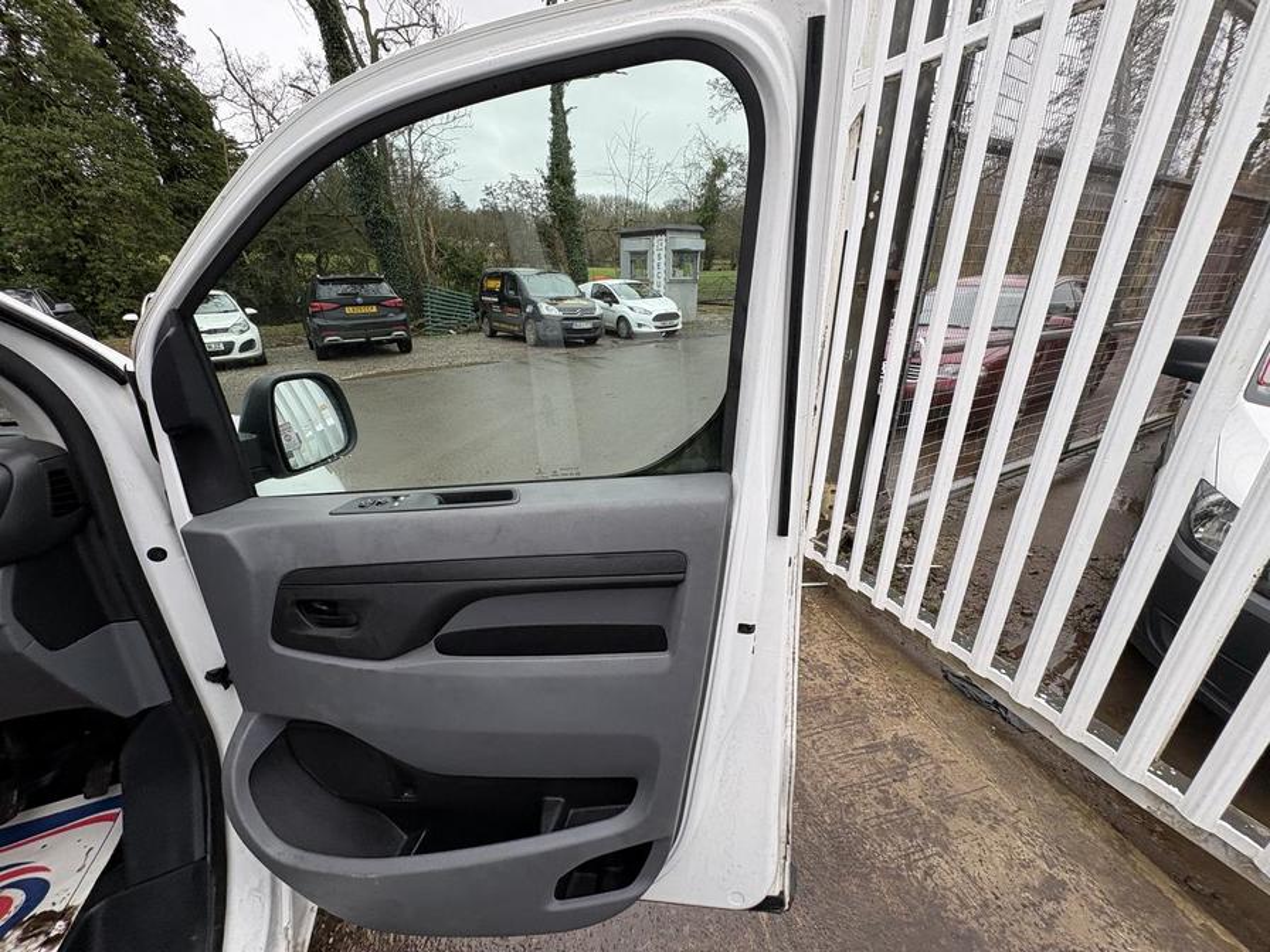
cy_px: 476
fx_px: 514
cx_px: 635
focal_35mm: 14
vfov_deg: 85.7
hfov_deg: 102.1
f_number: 2.2
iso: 40
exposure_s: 1/99
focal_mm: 2.22
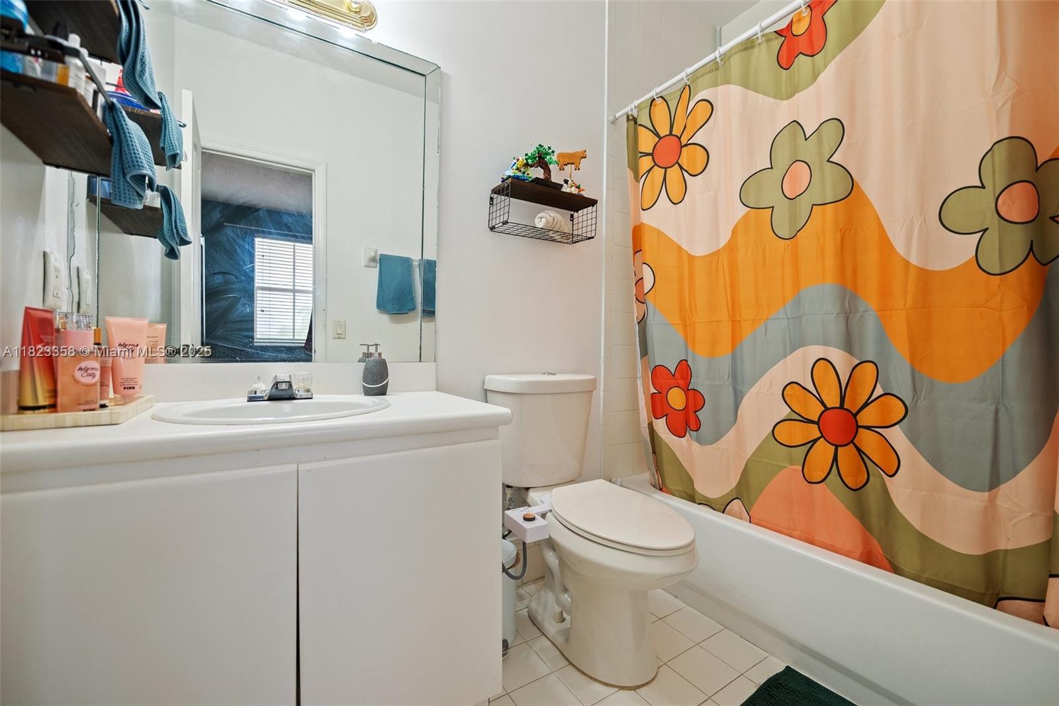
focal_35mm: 14
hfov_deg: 104.2
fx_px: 412
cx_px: 530
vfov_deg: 81.2
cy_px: 353
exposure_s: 1/20
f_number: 2.8
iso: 100
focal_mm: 14
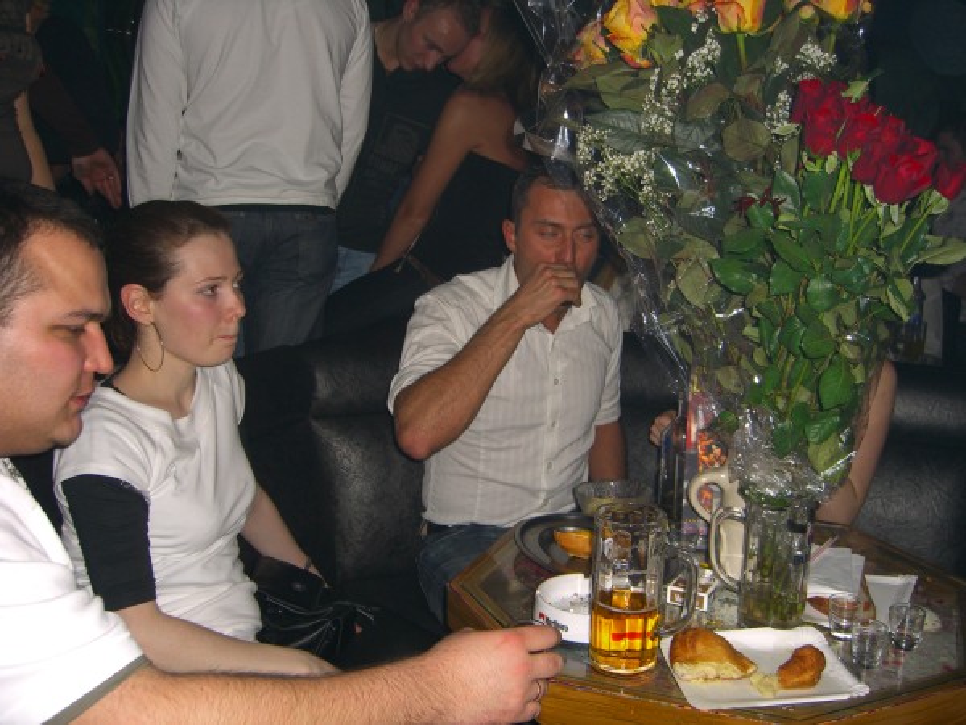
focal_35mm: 38
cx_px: 483
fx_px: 1060
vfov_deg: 37.7
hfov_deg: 49.0
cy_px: 362
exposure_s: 1/60
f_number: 2.8
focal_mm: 7.9
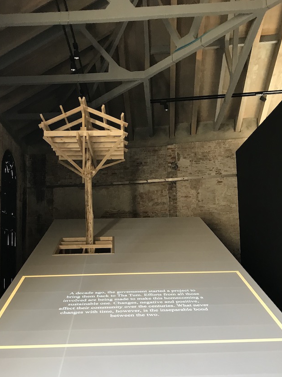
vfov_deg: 50.9
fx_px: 391
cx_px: 132
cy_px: 231
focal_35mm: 36
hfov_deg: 39.6
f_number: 1.8
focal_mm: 3.99
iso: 50
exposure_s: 1/17
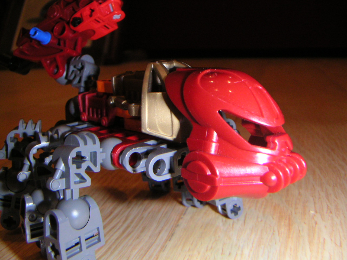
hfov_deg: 47.9
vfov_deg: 36.8
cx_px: 174
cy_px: 130
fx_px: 391
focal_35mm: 39
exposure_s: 1/45
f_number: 6.7
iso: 200
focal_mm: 5.1
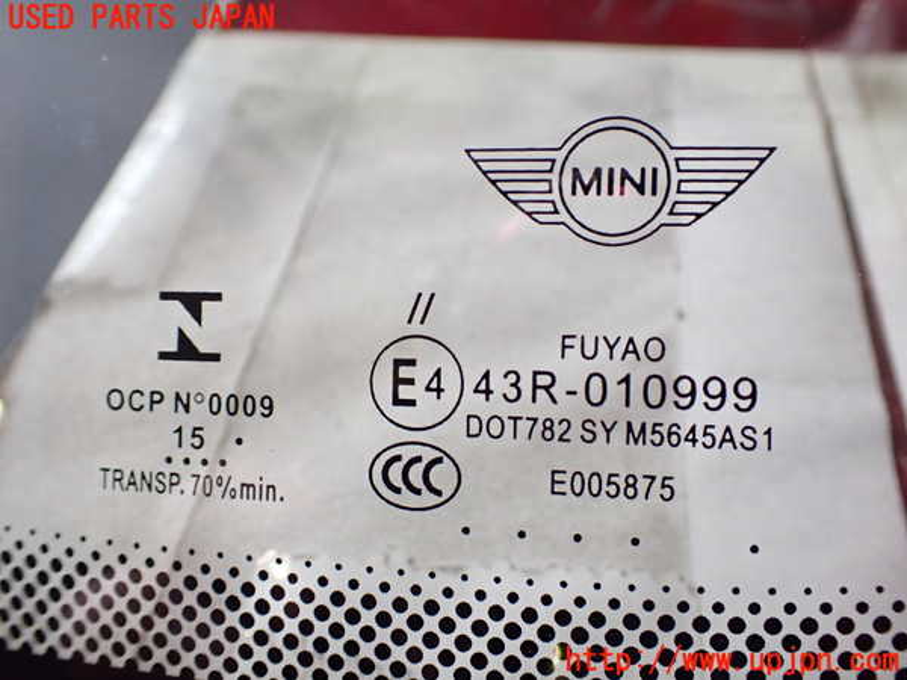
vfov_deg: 44.2
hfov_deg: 56.8
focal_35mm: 32
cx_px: 454
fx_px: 838
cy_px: 340
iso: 640
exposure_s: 1/125
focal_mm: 5.79
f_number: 2.4
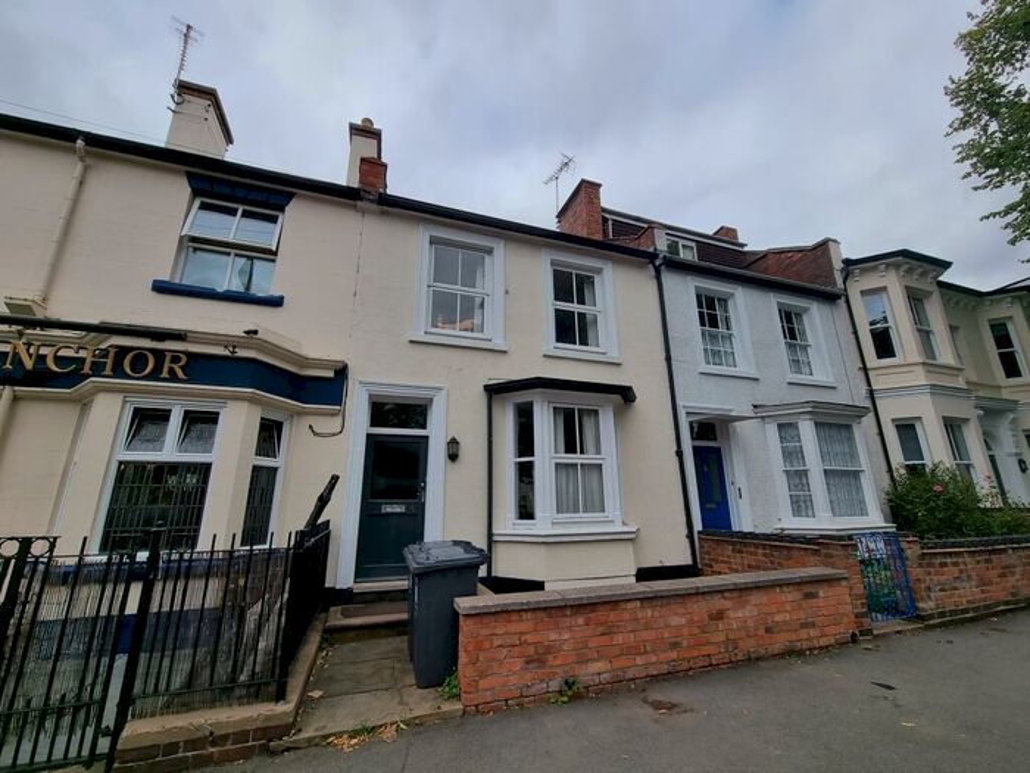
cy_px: 386
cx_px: 515
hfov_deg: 106.2
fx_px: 387
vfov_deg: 89.9
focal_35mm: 13
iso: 50
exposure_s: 1/1188
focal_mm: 2.2
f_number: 2.2
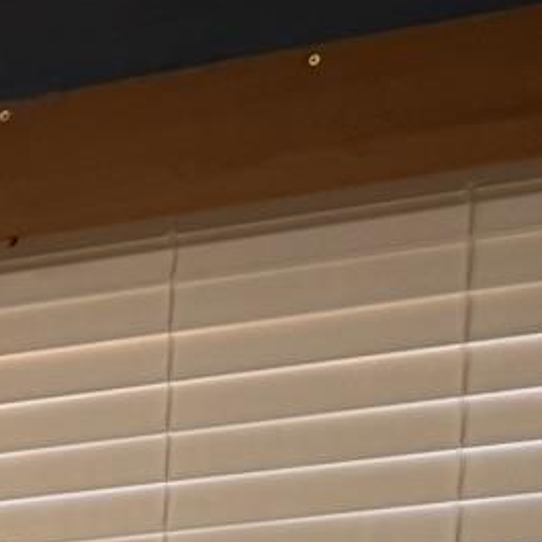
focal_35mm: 164
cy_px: 1270
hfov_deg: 9.3
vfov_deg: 9.5
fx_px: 2905
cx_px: -869
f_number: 1.78
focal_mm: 6.76
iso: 160
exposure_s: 1/60
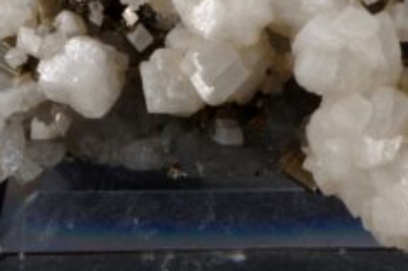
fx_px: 1732
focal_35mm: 153
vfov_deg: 8.9
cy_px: -10
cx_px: 321
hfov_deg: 13.4
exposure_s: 1/2
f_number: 4.5
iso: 100
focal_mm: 40
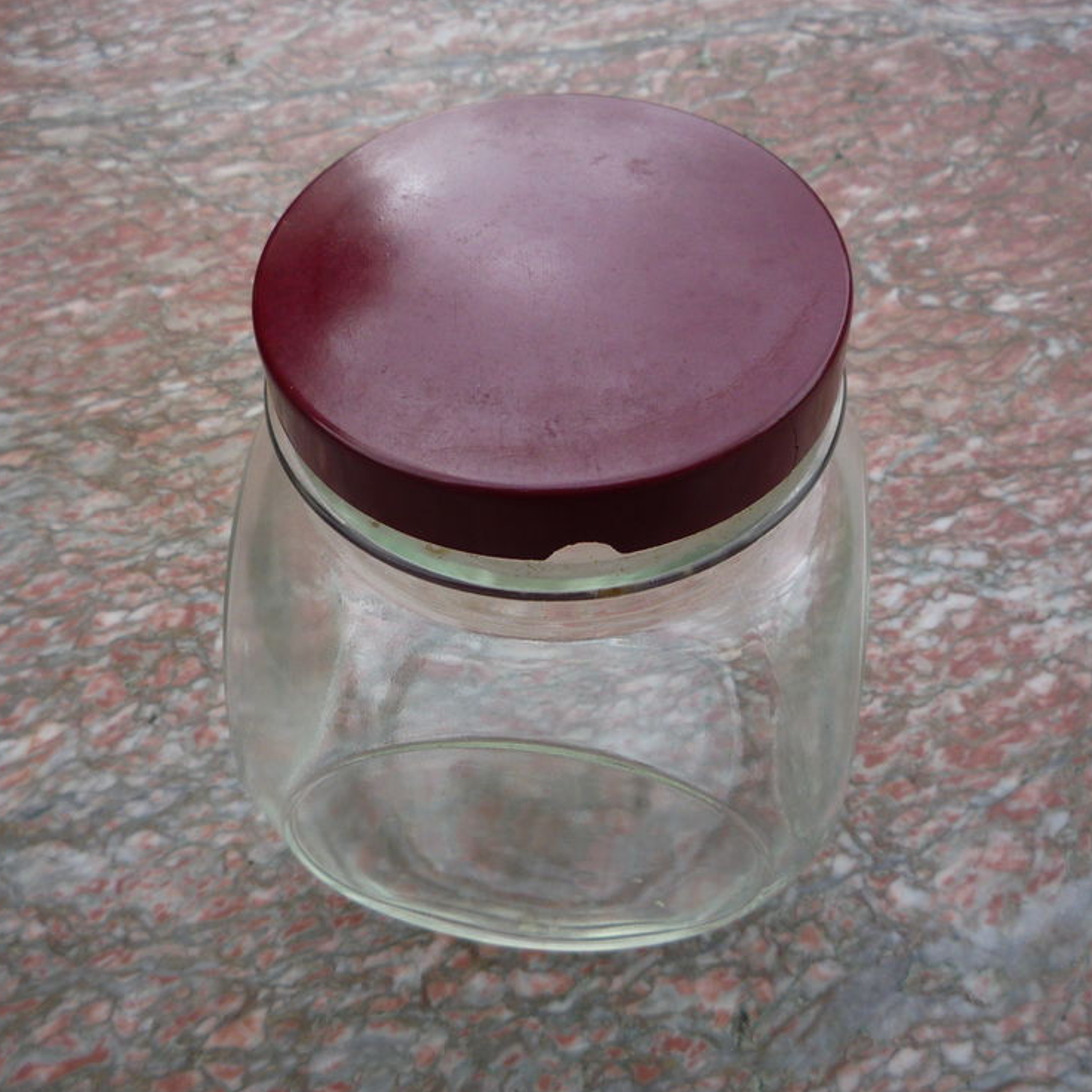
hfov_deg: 46.0
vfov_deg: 46.0
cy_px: 551
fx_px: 1285
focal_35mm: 36
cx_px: 533
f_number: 4
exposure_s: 1/160
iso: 100
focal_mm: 5.2
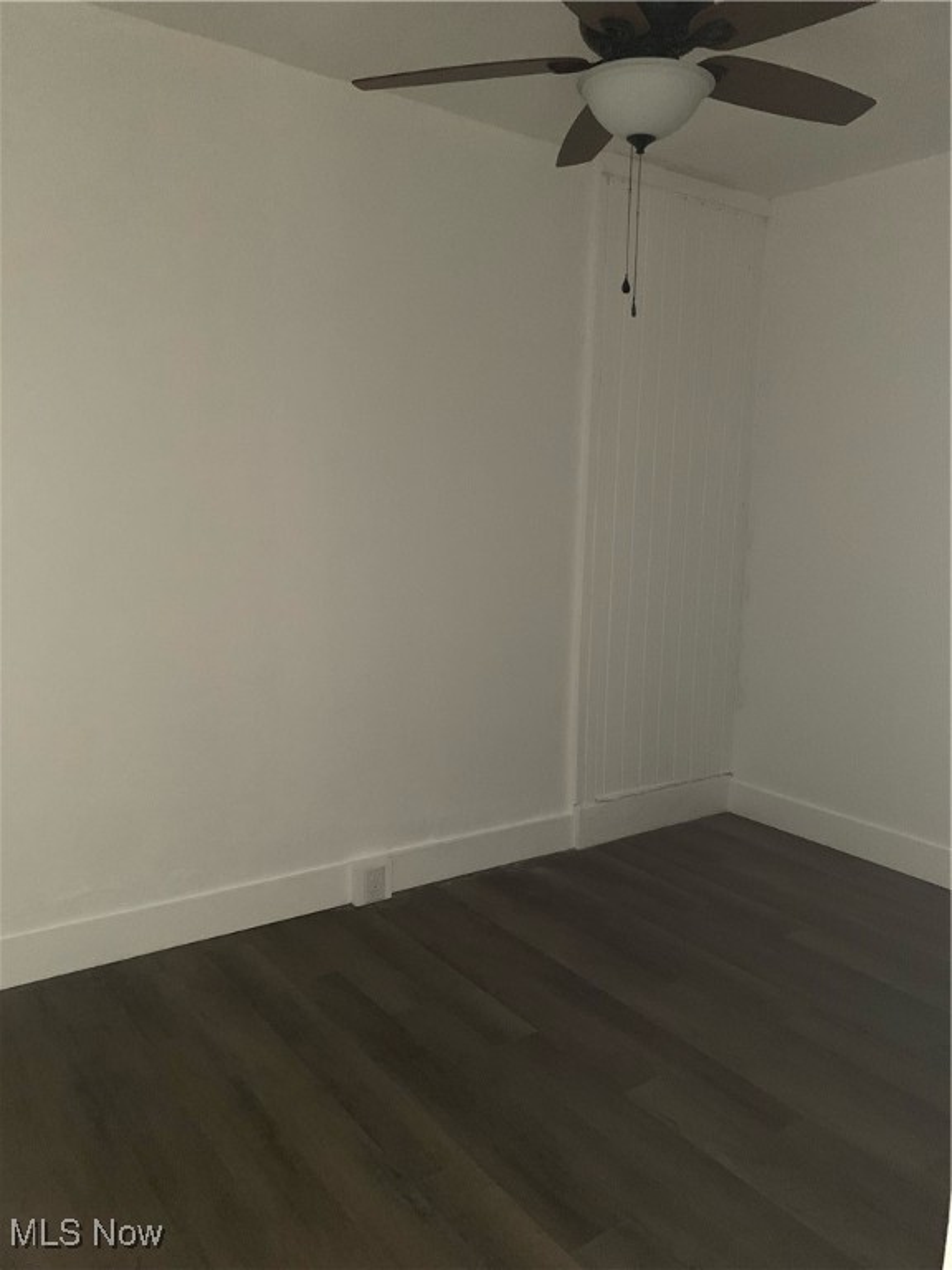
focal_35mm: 26
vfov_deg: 67.3
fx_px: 953
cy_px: 635
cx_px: 476
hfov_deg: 53.1
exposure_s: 1/26
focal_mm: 4.25
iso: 800
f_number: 1.8
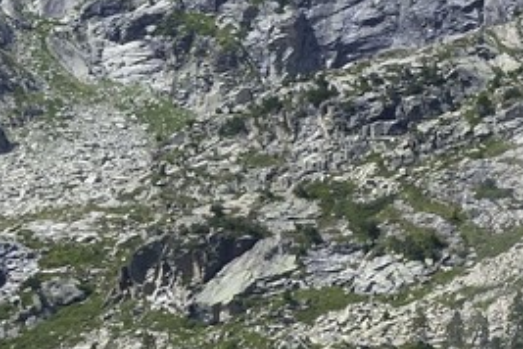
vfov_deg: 7.1
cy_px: 472
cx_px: 1238
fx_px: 2789
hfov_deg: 9.6
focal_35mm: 192
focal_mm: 32
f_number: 11
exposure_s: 1/200
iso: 200
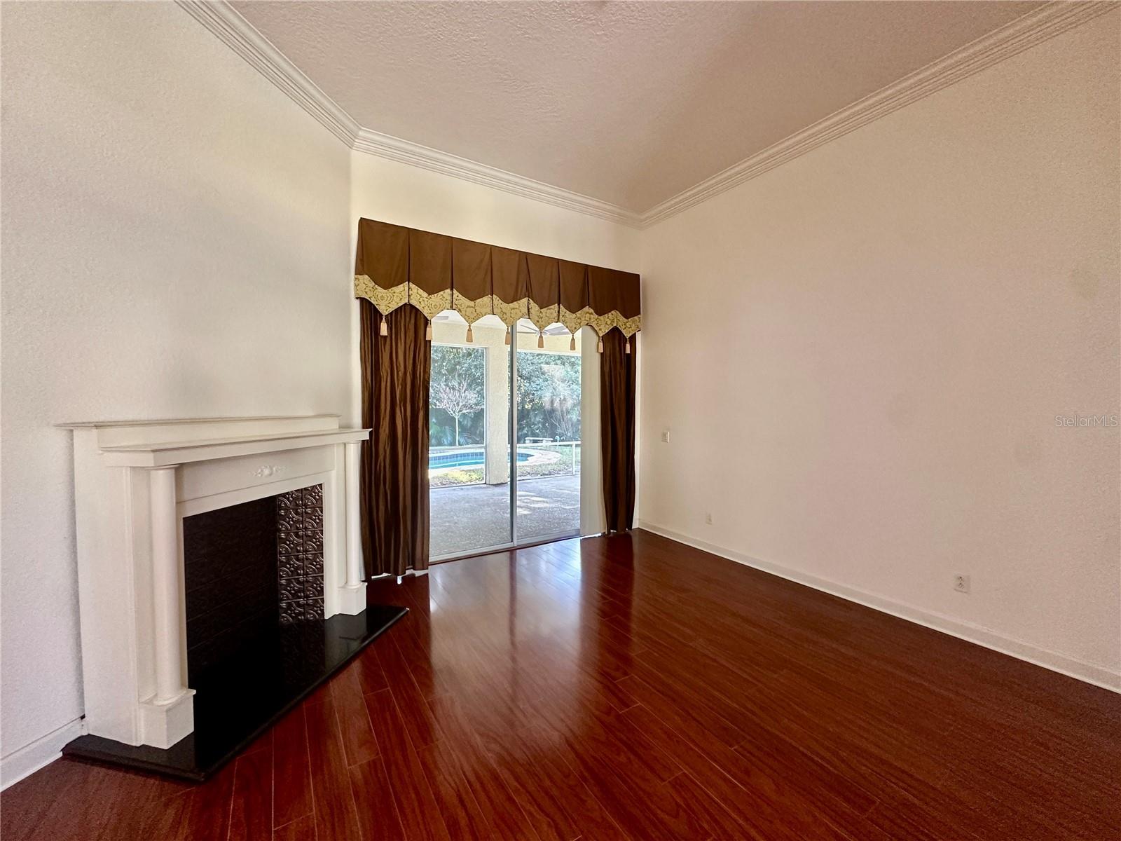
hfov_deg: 102.1
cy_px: 420
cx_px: 560
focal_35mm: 14
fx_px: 453
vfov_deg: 85.7
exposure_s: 1/60
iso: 320
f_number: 2.2
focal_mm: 2.22
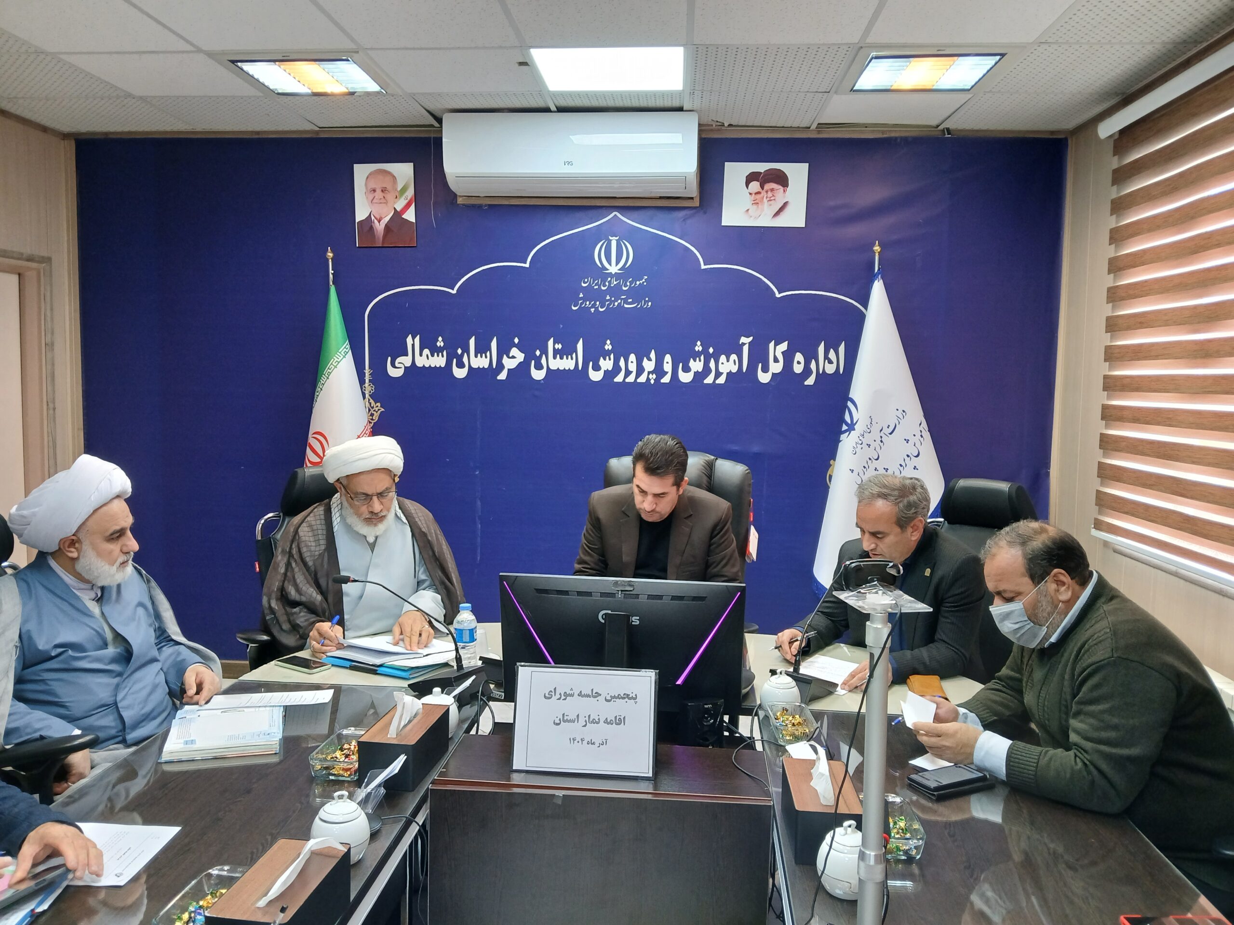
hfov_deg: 67.3
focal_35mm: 26
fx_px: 927
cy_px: 462
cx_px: 617
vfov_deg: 53.1
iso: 125
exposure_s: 1/50
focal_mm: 3.98
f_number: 1.8
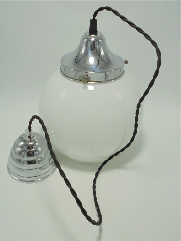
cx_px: 90
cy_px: 120
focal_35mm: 34
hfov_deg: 41.8
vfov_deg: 54.0
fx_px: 237
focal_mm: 6.1
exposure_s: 1/100
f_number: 4
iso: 100
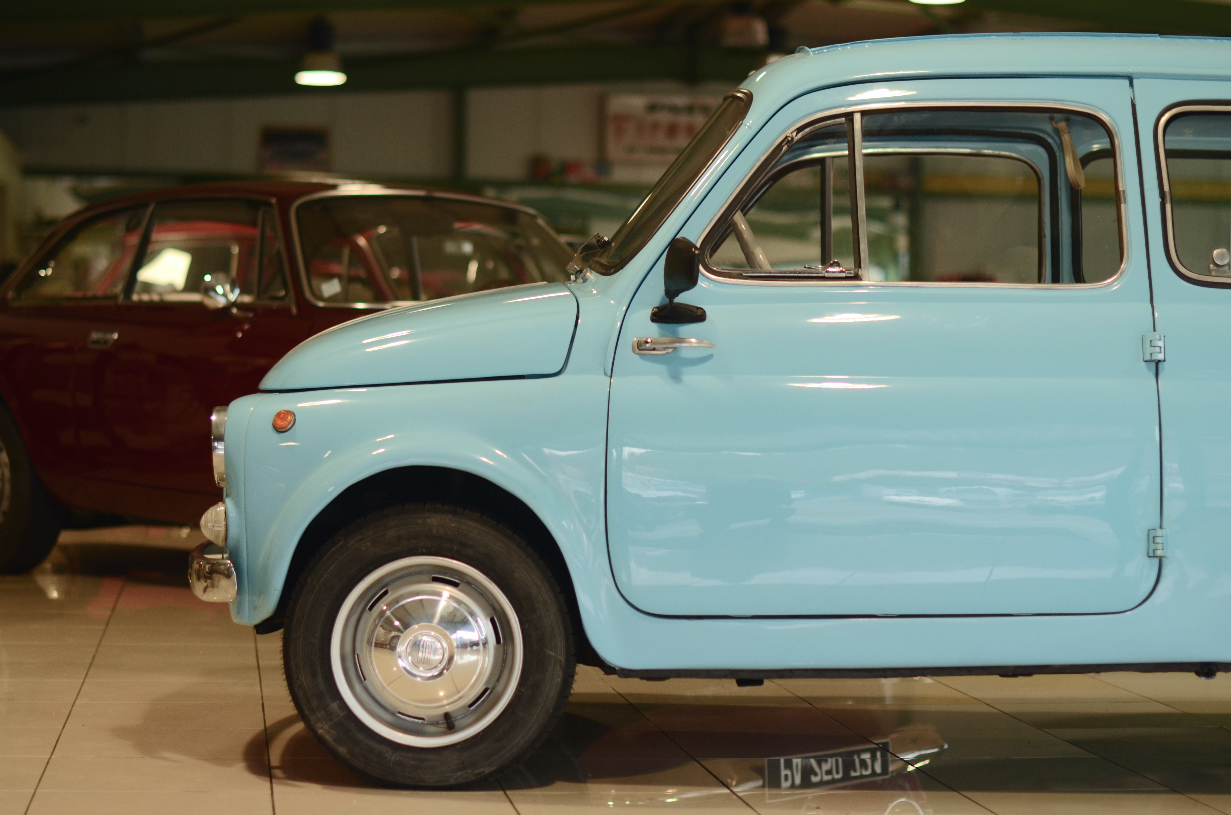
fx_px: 2559
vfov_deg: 18.1
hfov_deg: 27.0
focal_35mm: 75
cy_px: 408
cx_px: 616
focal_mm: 50
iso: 320
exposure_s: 1/125
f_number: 2
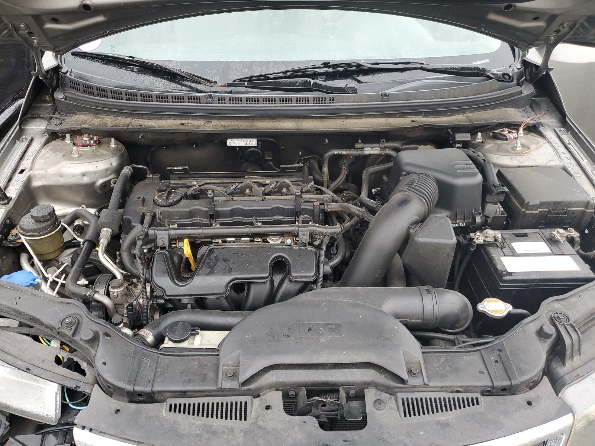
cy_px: 223
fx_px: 447
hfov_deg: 67.3
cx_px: 298
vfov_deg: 53.1
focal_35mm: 26
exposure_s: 1/60.2
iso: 77
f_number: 1.5
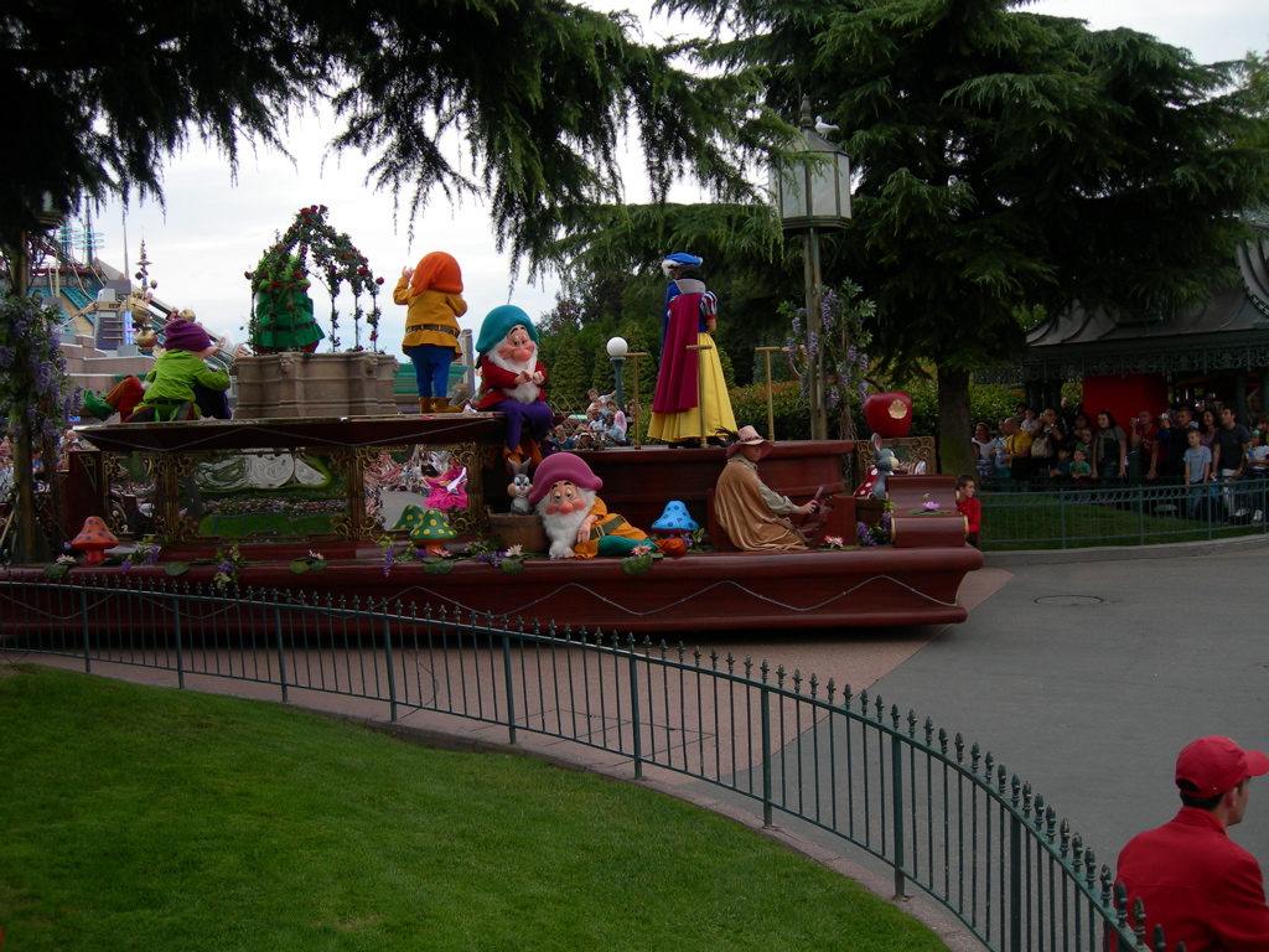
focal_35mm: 38
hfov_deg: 49.0
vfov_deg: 37.7
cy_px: 476
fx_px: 1393
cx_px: 634
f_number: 2.8
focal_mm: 7.8
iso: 50
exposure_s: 1/164
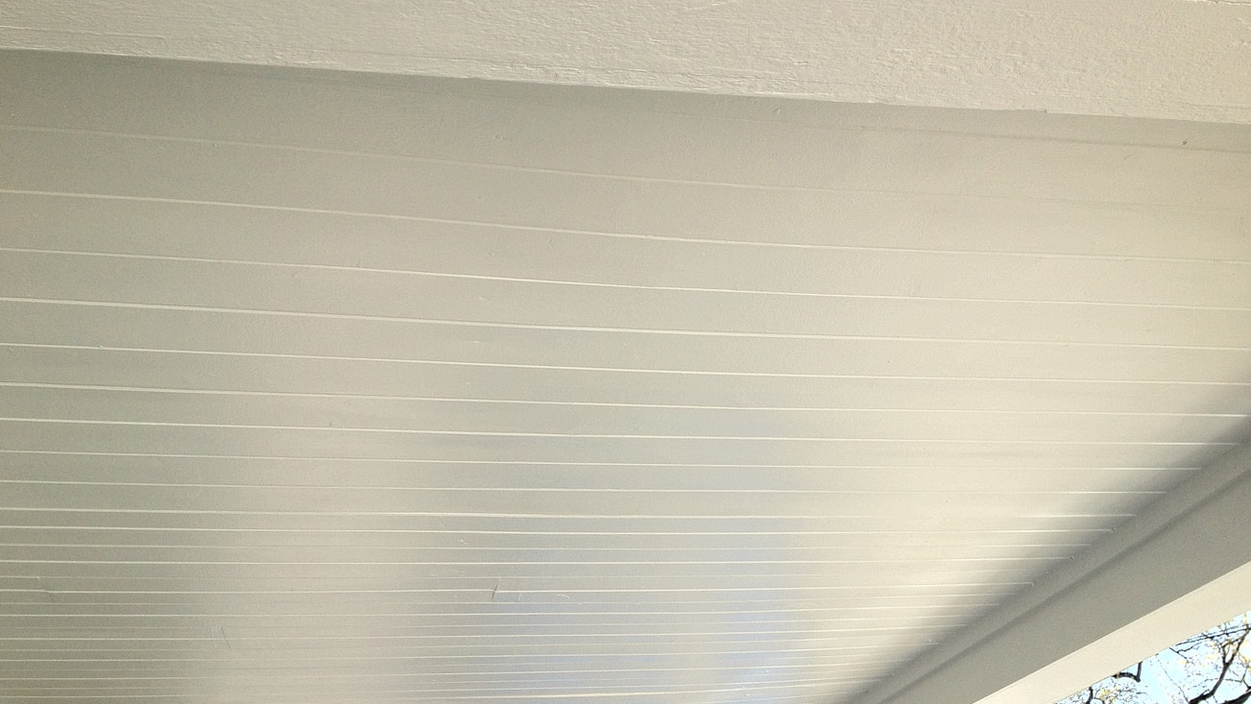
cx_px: 618
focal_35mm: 39
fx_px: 1294
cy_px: 422
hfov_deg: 51.6
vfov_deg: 30.4
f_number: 2.4
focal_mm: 4.28
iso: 64
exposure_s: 1/613
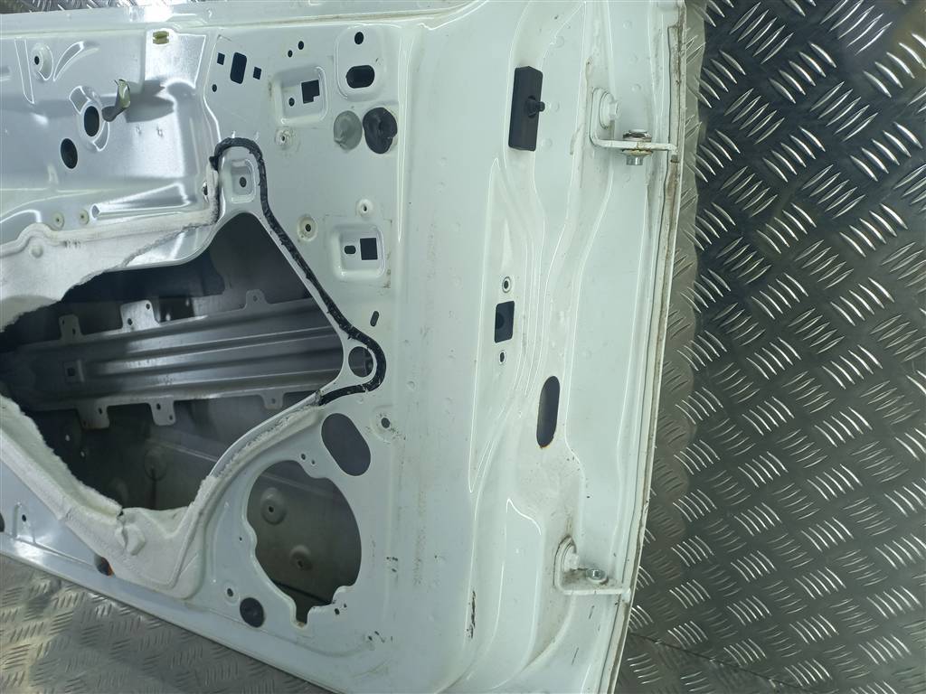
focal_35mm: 25
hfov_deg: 69.4
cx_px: 463
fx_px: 669
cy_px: 347
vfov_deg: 54.9
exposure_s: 1/50
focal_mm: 4.6
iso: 40
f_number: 1.8
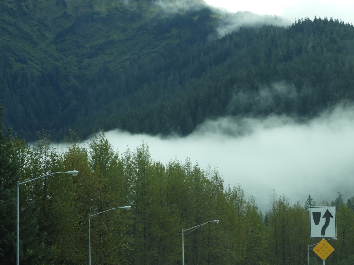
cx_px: 177
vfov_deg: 9.9
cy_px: 132
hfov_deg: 13.2
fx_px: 1534
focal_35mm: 150
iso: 100
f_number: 5.2
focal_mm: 26.9
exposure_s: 1/160
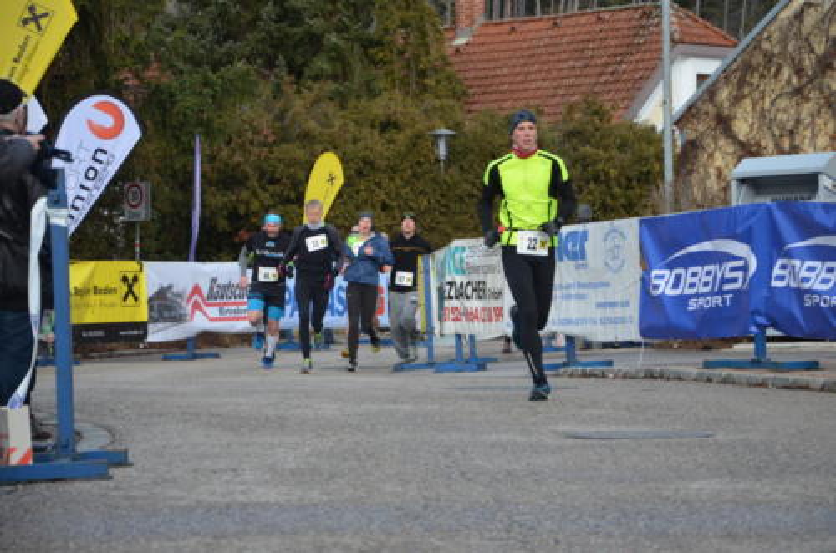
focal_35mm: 128
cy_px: 276
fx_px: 2954
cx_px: 418
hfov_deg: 16.1
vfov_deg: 10.7
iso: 800
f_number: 5.6
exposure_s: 1/1000
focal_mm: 85
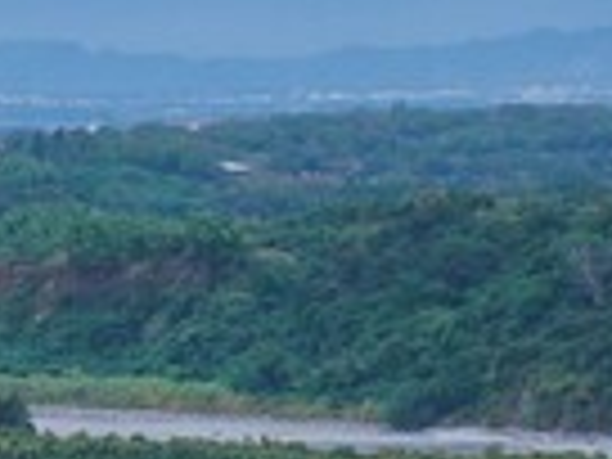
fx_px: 7443
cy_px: 652
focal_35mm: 421
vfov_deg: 3.5
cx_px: -950
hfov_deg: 4.6
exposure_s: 1/500
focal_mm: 70
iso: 100
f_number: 3.2
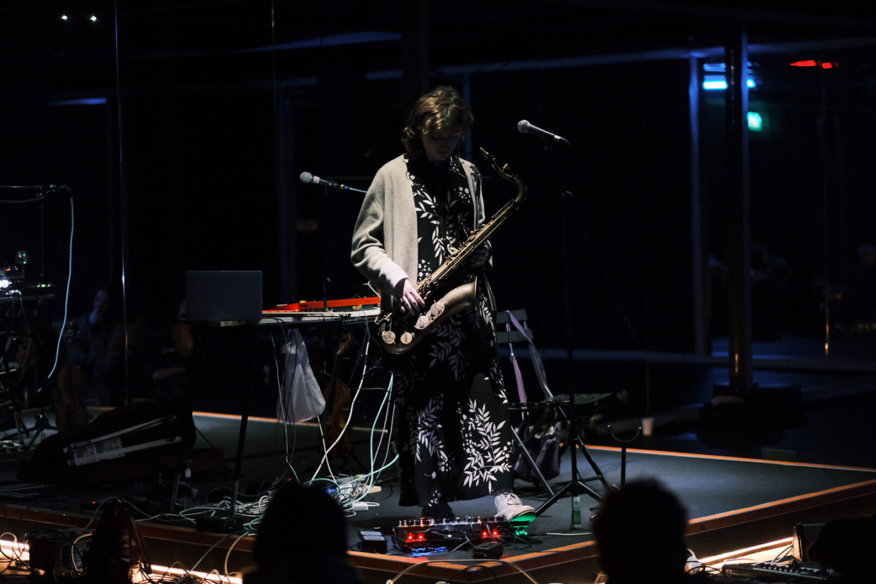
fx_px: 2044
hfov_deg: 24.2
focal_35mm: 84
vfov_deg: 16.3
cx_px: 438
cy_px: 292
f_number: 1.2
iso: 5000
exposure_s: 1/60
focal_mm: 56
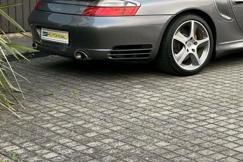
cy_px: 29
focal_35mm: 97
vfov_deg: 14.0
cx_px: 194
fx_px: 655
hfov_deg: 20.8
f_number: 1.78
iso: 80
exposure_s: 1/105
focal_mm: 6.86
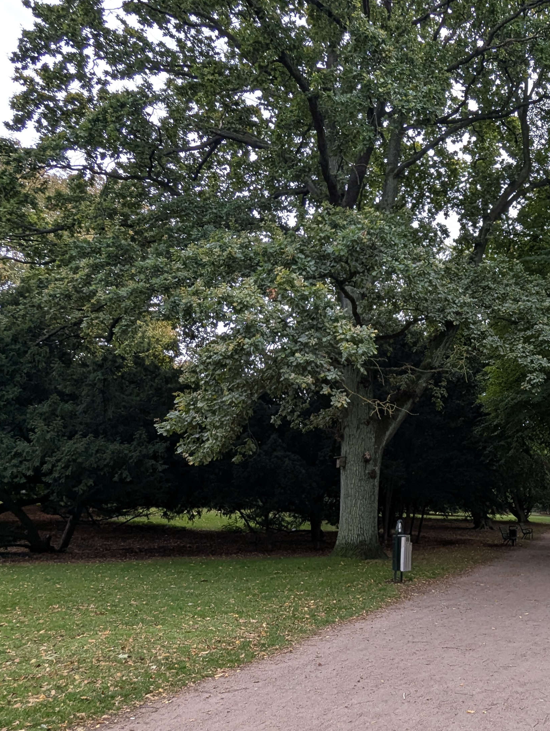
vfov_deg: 59.8
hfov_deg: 42.8
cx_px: 498
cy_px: 392
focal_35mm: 30
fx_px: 634
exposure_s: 1/346
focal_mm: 2.35
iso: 46
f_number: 2.2
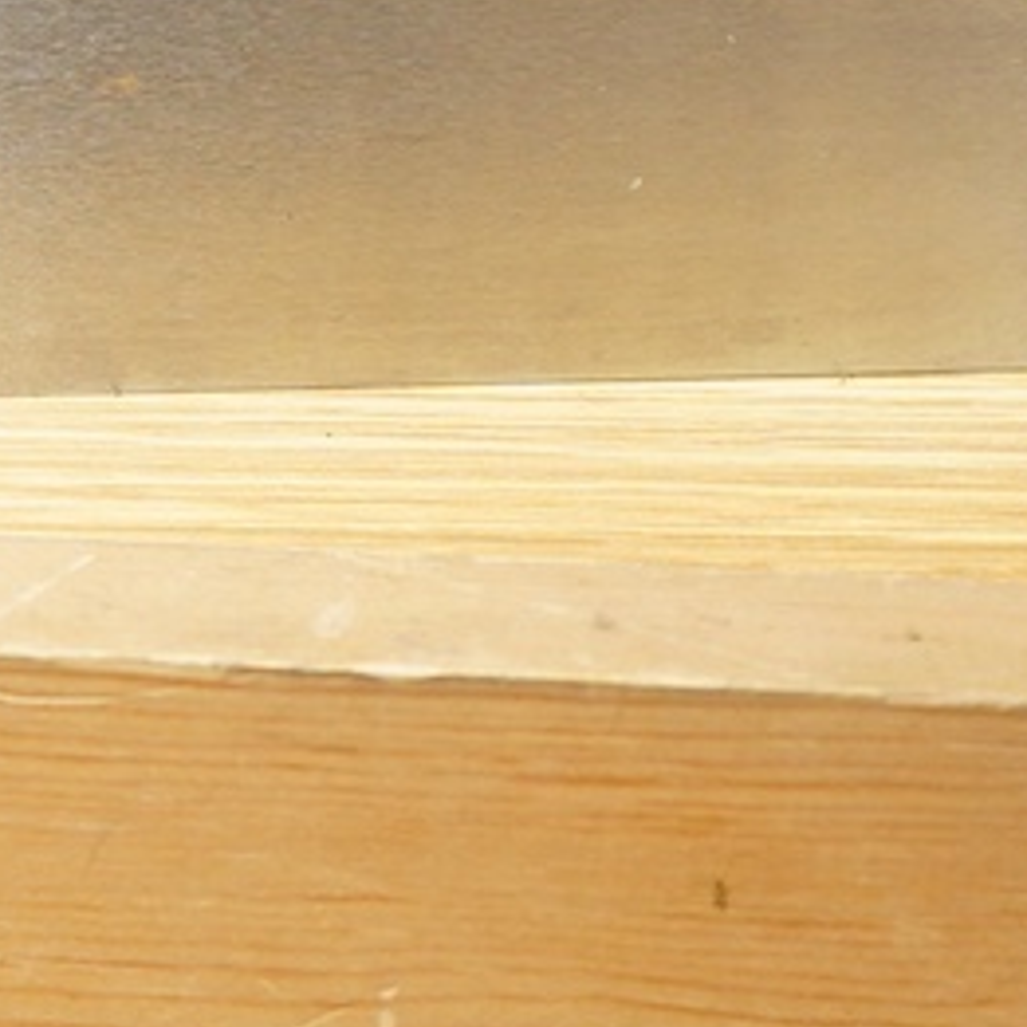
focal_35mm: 132
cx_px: -421
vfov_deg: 13.1
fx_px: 4431
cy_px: 177
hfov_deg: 12.7
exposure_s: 1/125
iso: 1250
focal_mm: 30
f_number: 3.5
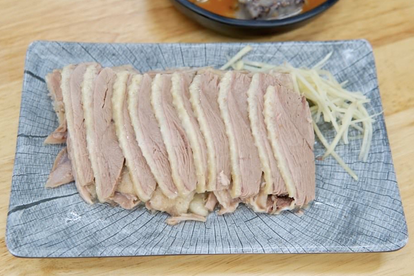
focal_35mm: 49
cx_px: 208
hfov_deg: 40.3
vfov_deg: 27.6
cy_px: 138
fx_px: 564
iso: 500
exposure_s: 1/60
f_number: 4
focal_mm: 30
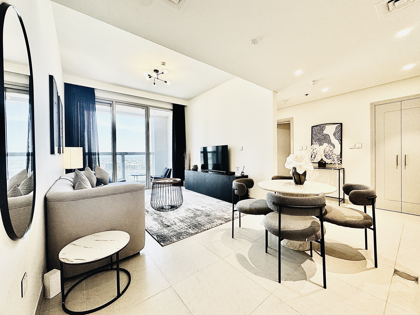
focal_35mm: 14
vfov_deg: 85.7
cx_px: 210
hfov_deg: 102.1
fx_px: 170
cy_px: 158
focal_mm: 2.22
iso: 100
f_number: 2.2
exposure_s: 1/100
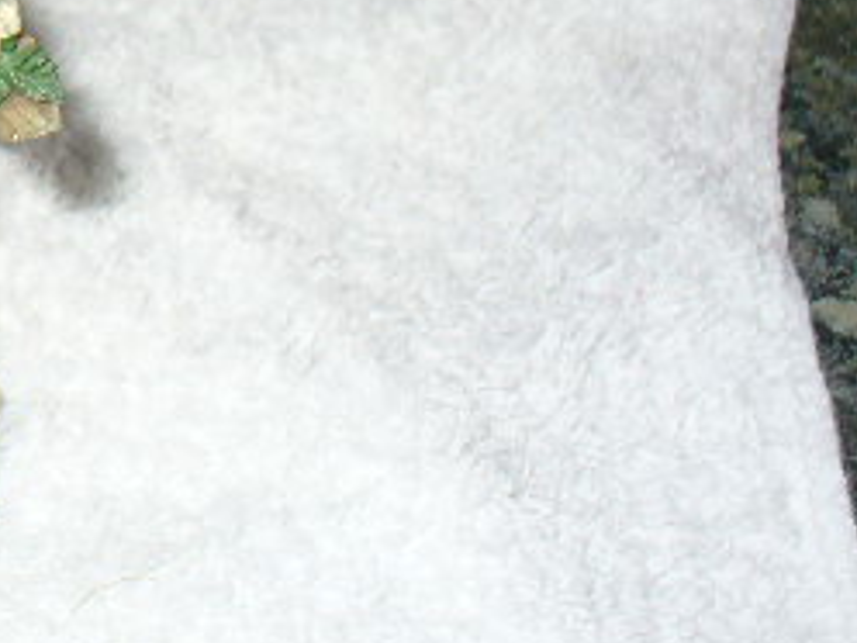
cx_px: -183
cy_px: 55
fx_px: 3070
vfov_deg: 11.9
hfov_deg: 15.3
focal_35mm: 124
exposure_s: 1/60
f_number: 3
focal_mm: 7.9
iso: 80
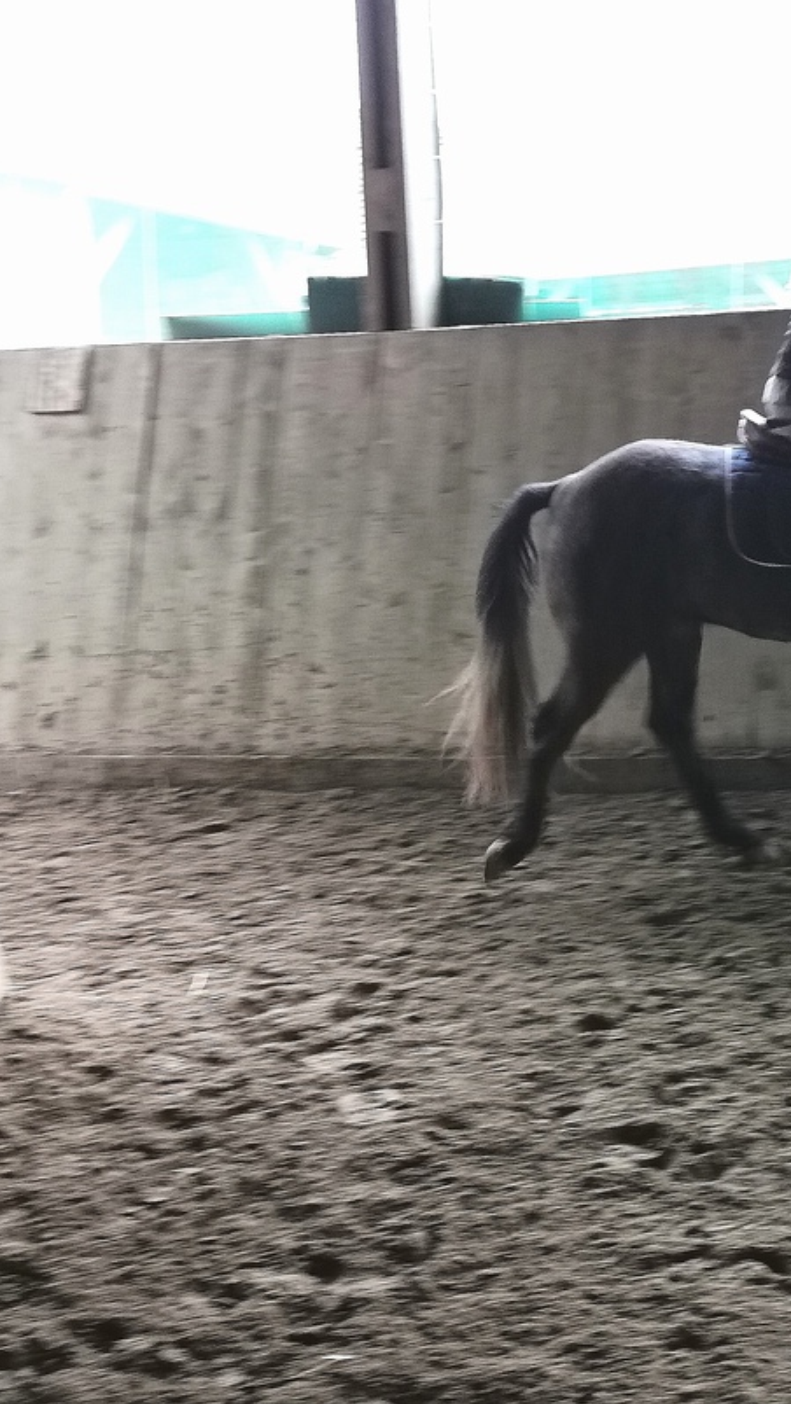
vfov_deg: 42.1
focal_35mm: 49
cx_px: 861
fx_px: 1826
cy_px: 695
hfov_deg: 23.0
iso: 250
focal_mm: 5.58
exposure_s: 1/50
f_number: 1.8
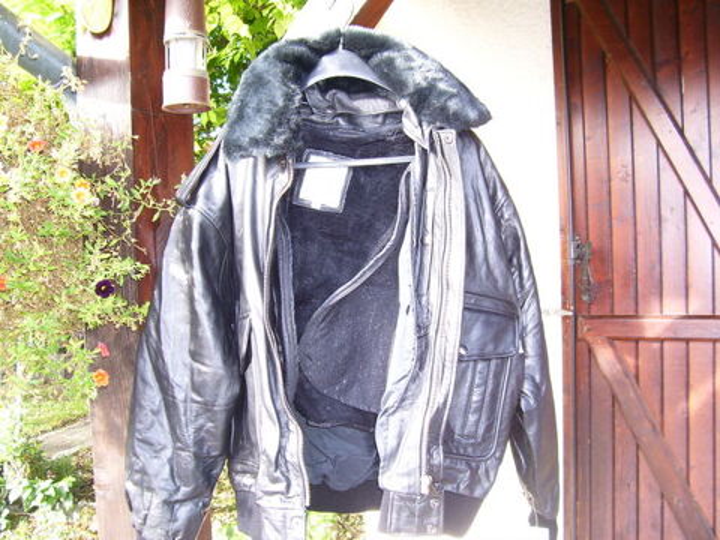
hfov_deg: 54.0
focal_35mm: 34
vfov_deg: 41.8
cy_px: 270
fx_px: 707
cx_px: 360
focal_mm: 5.6
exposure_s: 1/60
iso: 80
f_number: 2.7
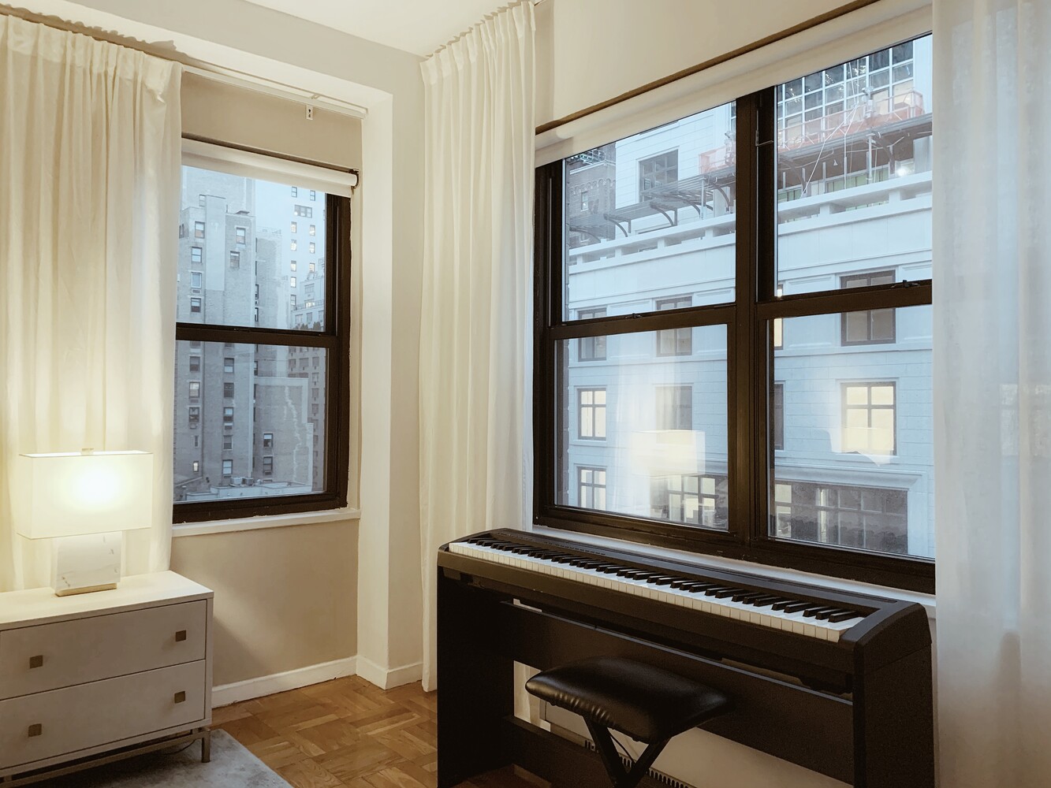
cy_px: 394
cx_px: 526
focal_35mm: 26
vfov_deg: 53.1
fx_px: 789
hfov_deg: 67.3
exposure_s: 1/40
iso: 400
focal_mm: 4.25
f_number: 1.8
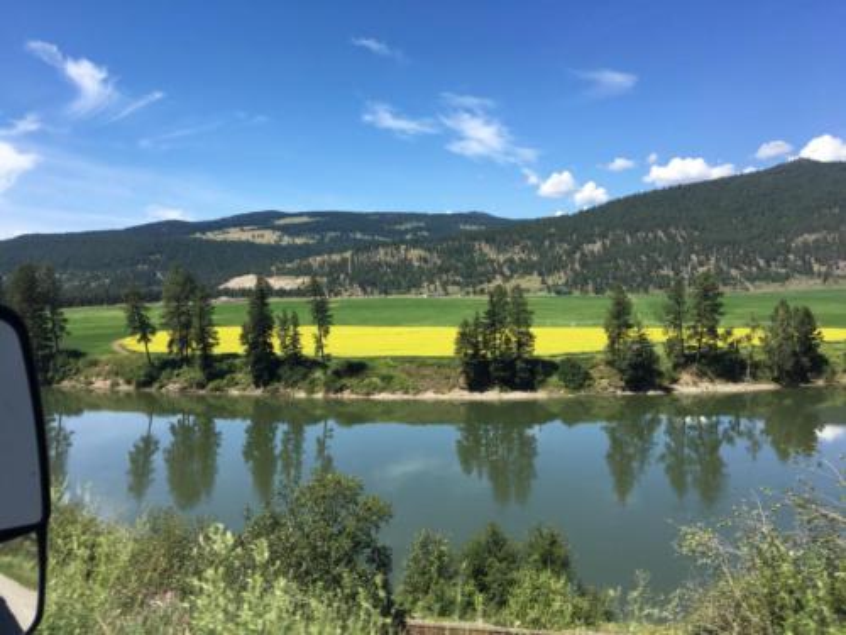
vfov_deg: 48.2
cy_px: 318
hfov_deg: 61.7
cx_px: 423
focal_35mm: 29
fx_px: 709
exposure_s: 1/1326
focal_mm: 4.15
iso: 25
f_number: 2.2
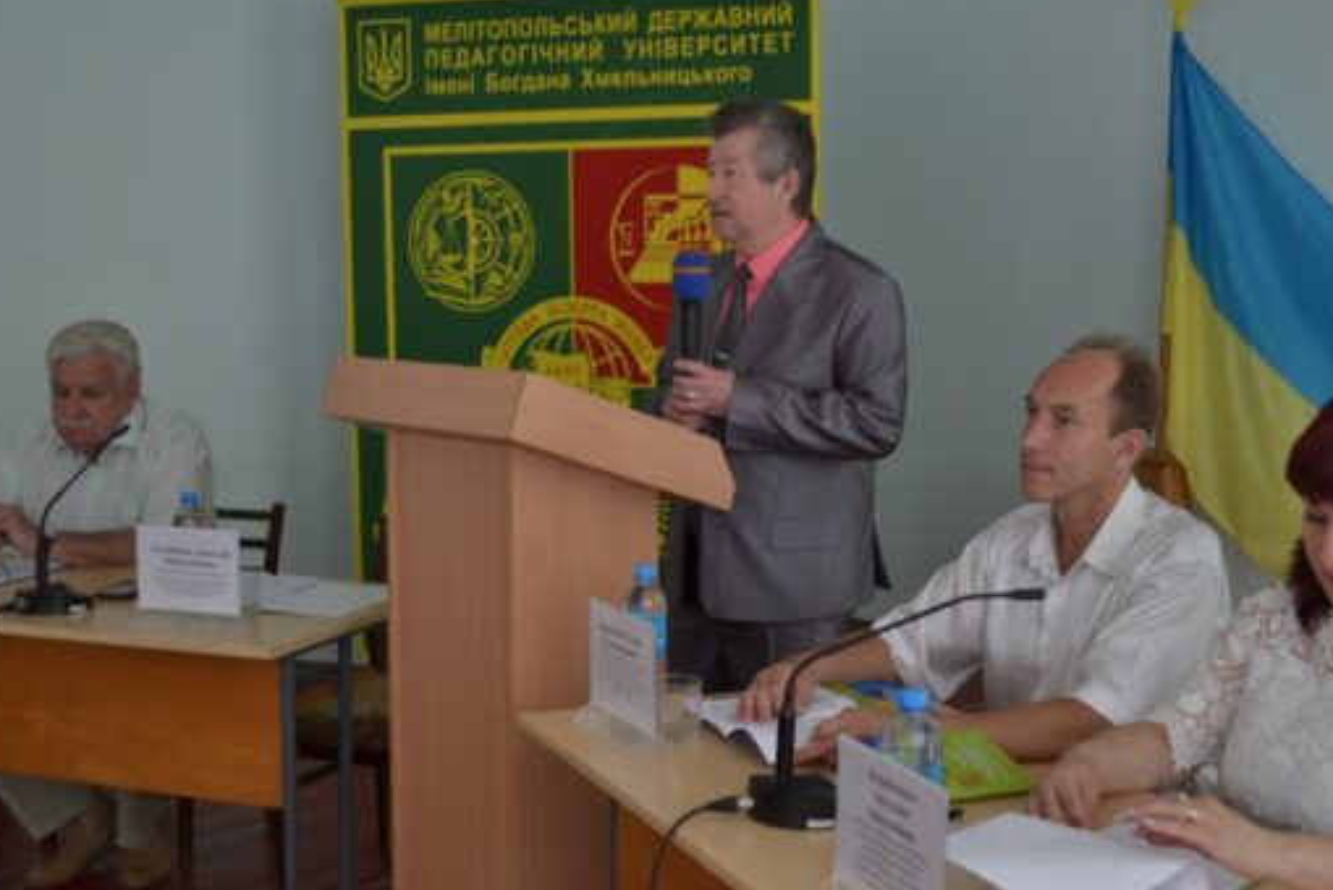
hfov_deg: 42.6
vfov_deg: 29.3
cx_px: 770
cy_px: 411
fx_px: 1704
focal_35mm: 46
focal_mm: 24
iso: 160
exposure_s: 1/30
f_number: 4
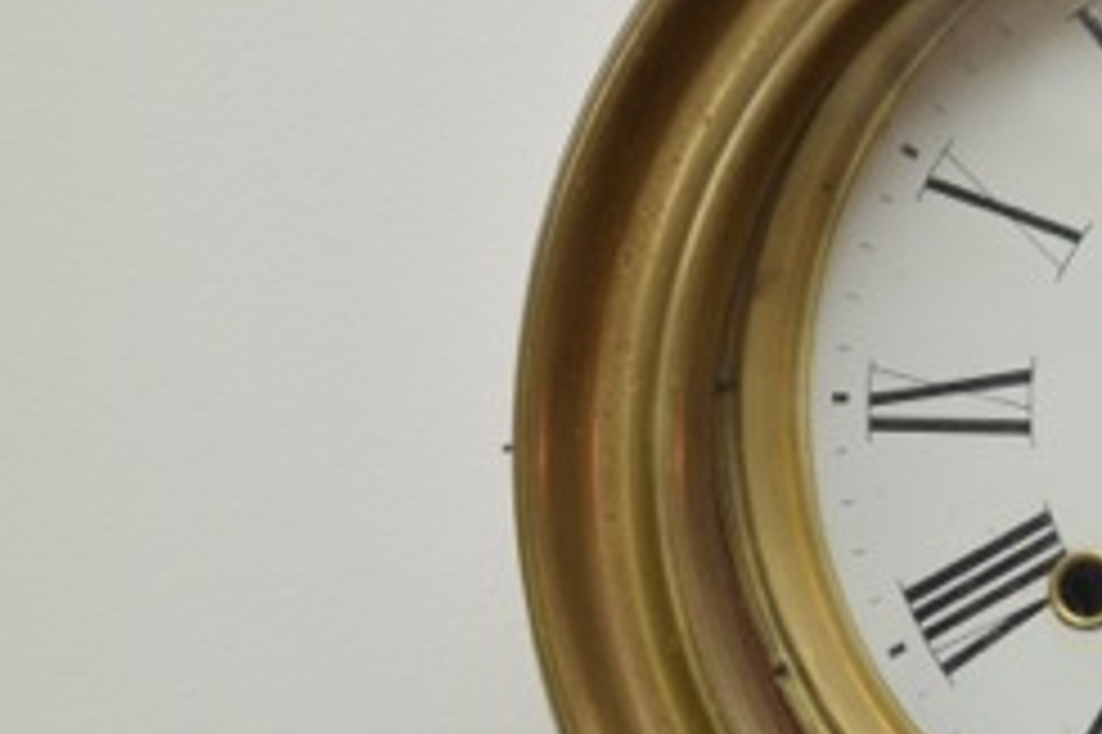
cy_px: 417
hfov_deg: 10.4
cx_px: 1277
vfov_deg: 7.0
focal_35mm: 196
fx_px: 5996
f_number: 5.6
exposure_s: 1/125
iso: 800
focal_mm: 50
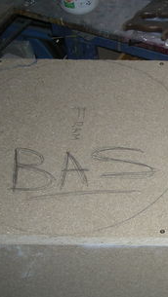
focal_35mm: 80
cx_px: 256
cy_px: 156
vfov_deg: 26.5
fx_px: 632
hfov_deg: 14.1
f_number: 2.8
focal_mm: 5.7
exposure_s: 1/60
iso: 50
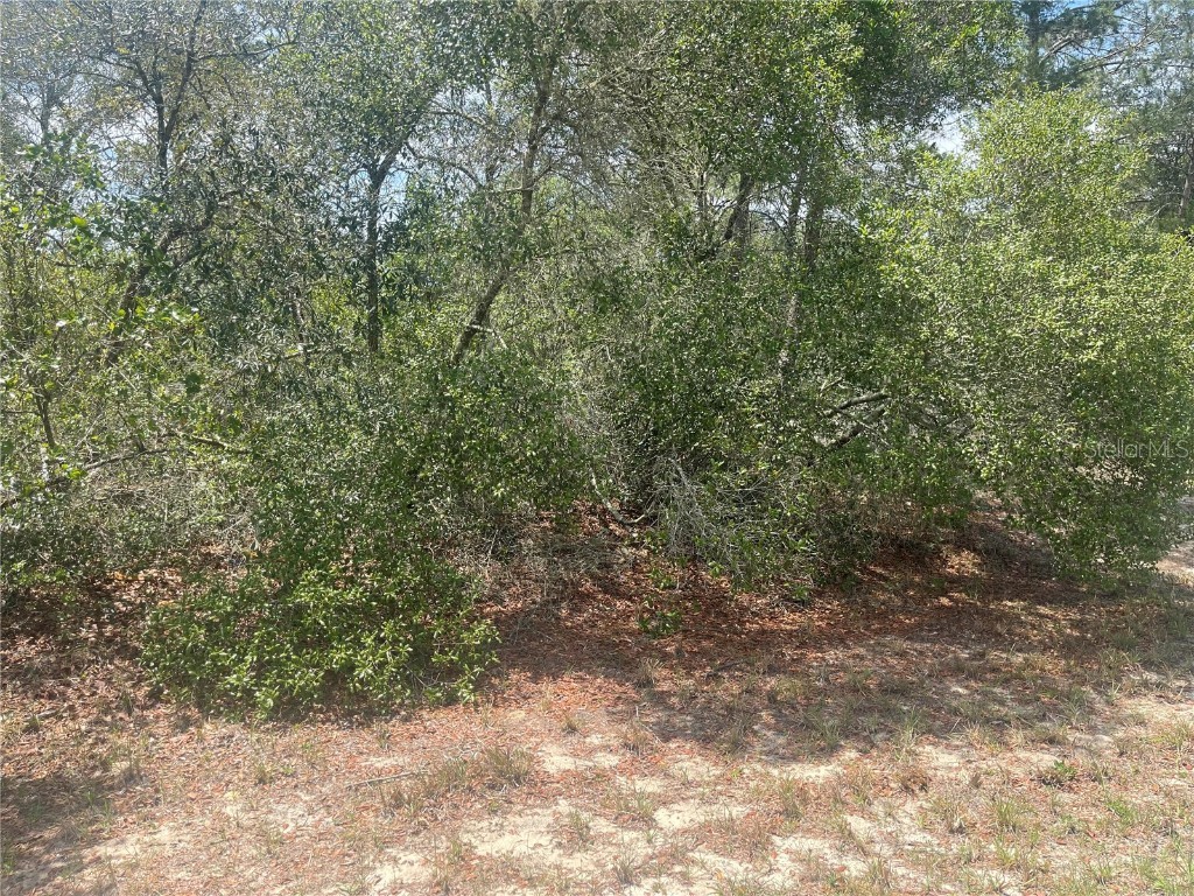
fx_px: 897
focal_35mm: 26
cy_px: 448
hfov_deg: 67.3
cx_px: 597
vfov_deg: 53.1
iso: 32
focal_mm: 5.1
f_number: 1.6
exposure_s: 1/1130
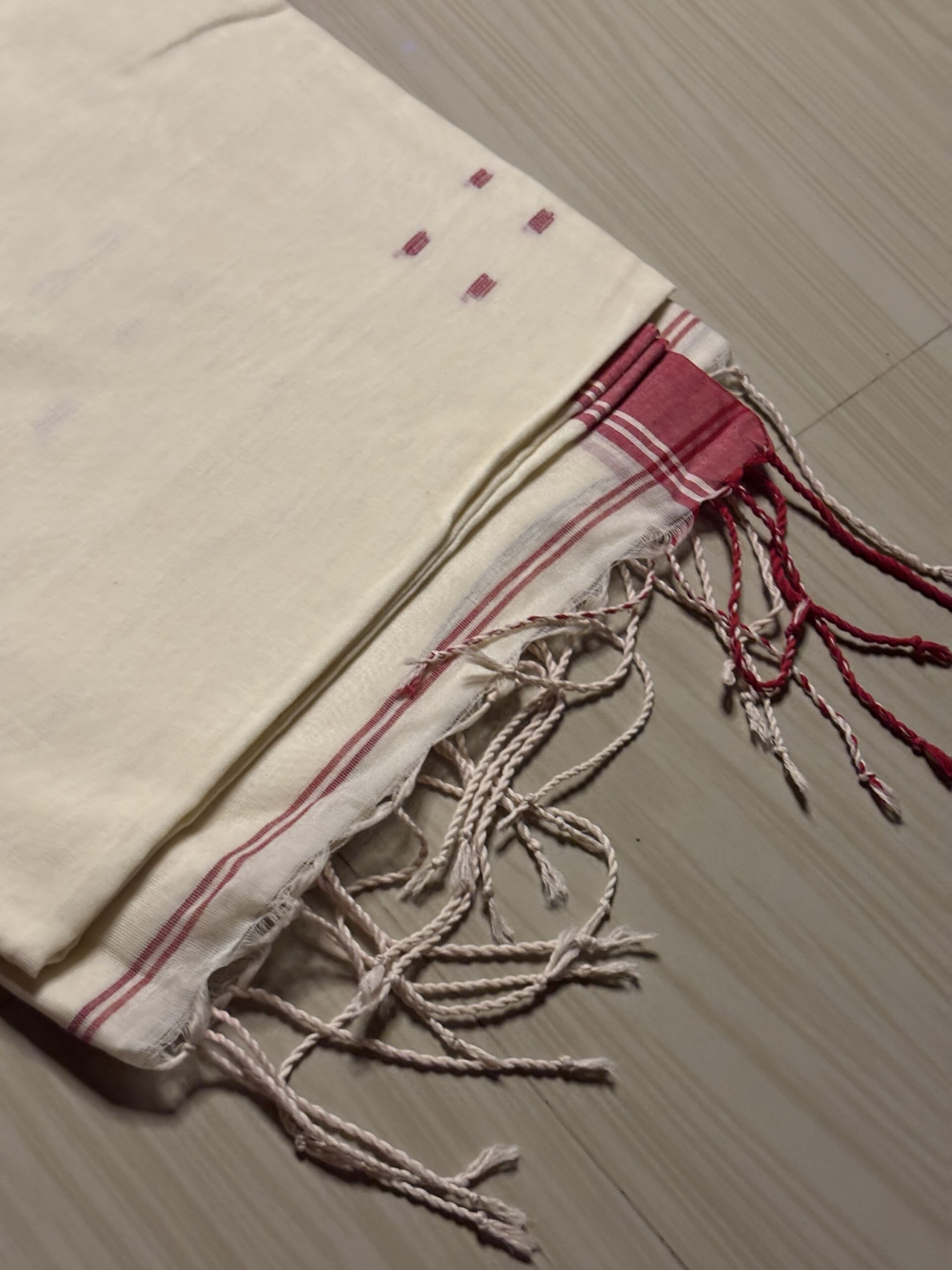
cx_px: 476
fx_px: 1907
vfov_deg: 36.8
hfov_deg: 28.0
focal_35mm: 52
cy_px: 635
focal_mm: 5.96
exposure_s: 1/25
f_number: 1.6
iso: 320
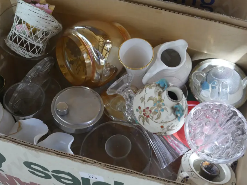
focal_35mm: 60
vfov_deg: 24.4
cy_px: 92
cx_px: 116
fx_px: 428
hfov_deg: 32.2
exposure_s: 1/20
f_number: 5.3
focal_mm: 25
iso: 3200
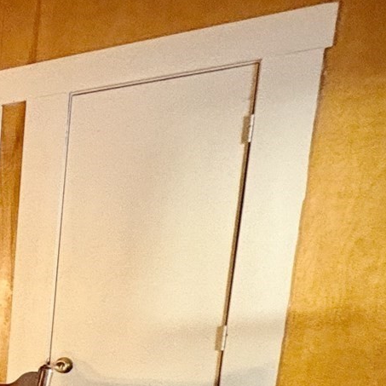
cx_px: -276
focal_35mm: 56
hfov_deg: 21.8
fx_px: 706
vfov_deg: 28.0
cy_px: 418
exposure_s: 1/40
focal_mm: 2.22
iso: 640
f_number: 2.2
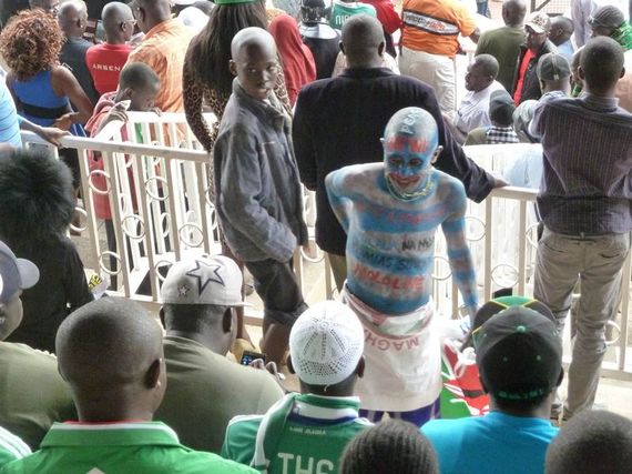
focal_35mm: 90
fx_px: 1642
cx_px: 316
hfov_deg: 21.8
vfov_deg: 16.4
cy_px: 237
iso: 800
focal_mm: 14.7
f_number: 4.3
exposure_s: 1/80
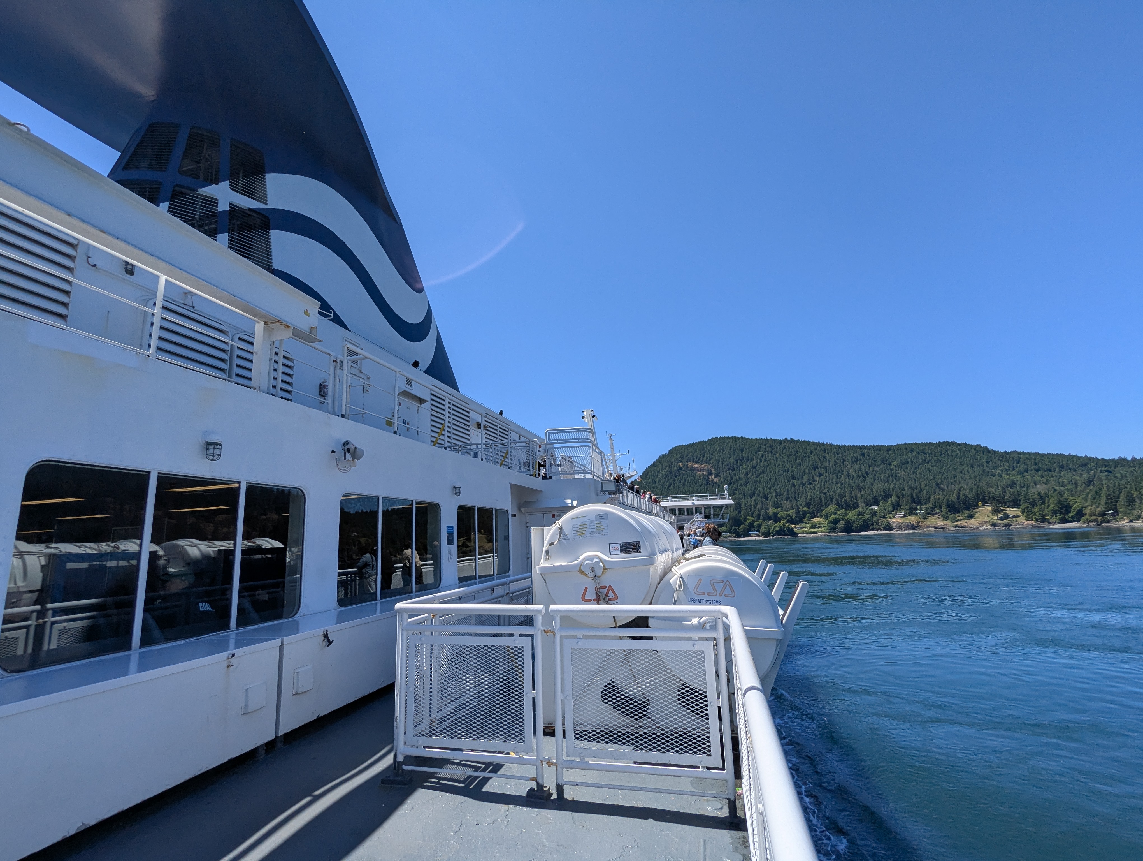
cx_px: 572
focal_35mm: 16
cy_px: 430
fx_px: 529
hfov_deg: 94.4
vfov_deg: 78.2
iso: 47
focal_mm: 2.35
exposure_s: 1/2066
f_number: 2.2
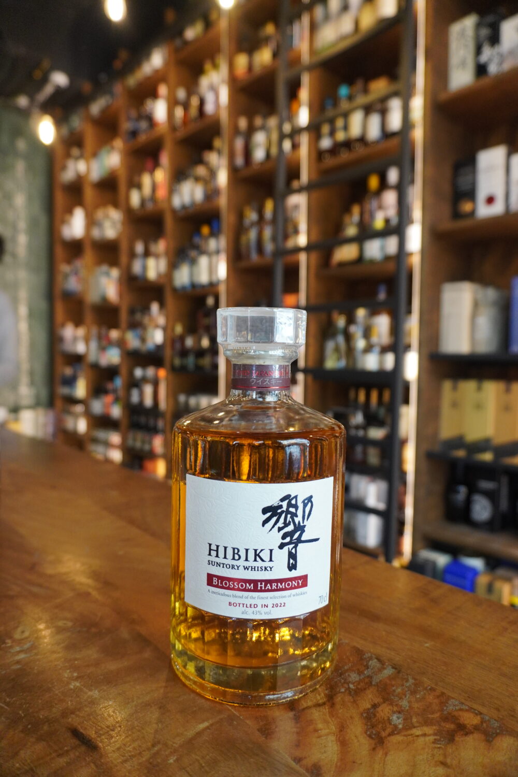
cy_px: 388
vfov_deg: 73.7
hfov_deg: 53.1
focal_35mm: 24
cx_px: 259
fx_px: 518
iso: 1250
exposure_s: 1/160
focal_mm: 16
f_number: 4
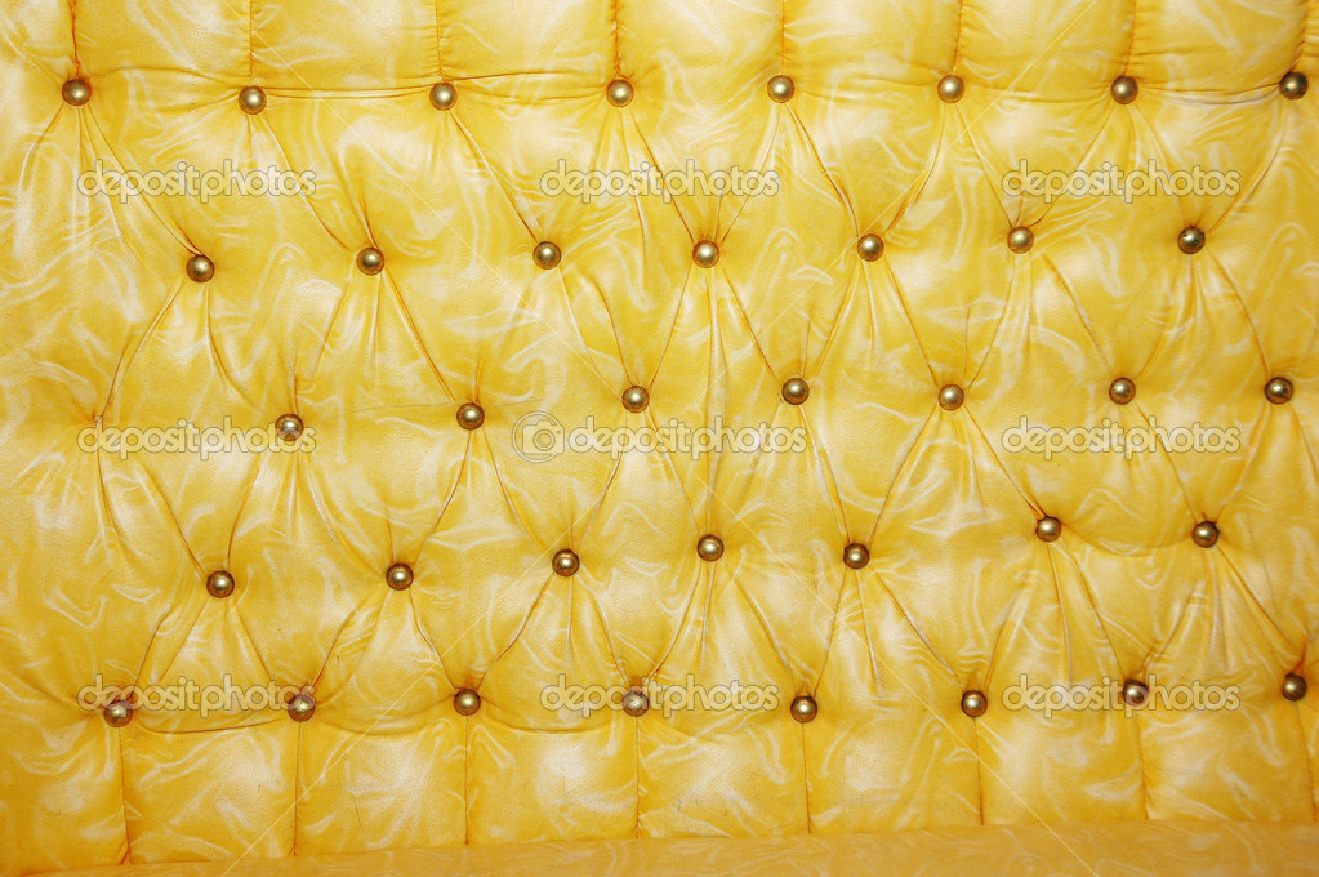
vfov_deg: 30.8
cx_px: 660
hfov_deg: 45.0
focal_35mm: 44
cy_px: 438
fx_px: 1592
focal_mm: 29
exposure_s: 1/60
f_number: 5
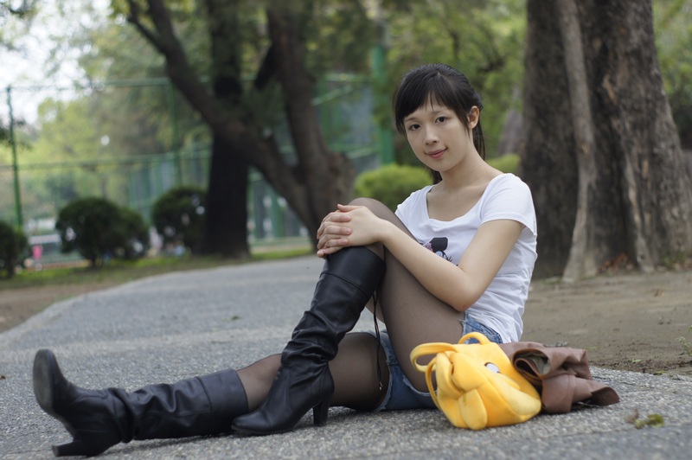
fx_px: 1440
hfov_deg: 27.0
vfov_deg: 18.2
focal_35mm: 75
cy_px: 230
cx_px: 346
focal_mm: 50
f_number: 2.2
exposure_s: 1/200
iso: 100
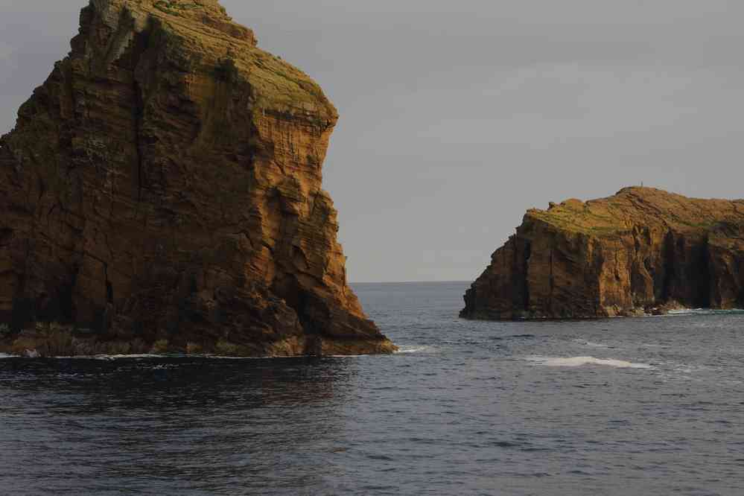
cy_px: 248
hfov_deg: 19.5
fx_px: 2170
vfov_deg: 13.0
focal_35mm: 105
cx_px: 372
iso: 200
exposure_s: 1/100
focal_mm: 70
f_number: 9
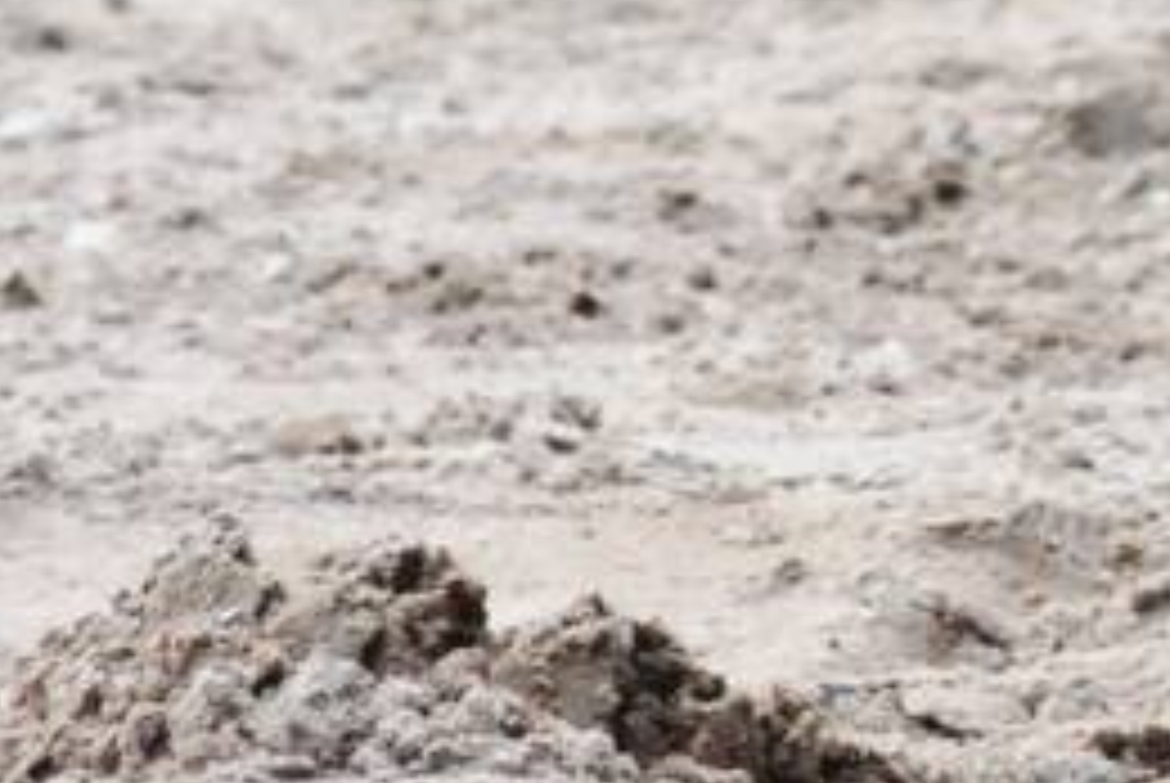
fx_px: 45030
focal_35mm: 1384
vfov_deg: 1.0
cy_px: -1226
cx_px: 2799
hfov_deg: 1.5
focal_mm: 150
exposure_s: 1/1250
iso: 1000
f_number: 4.5
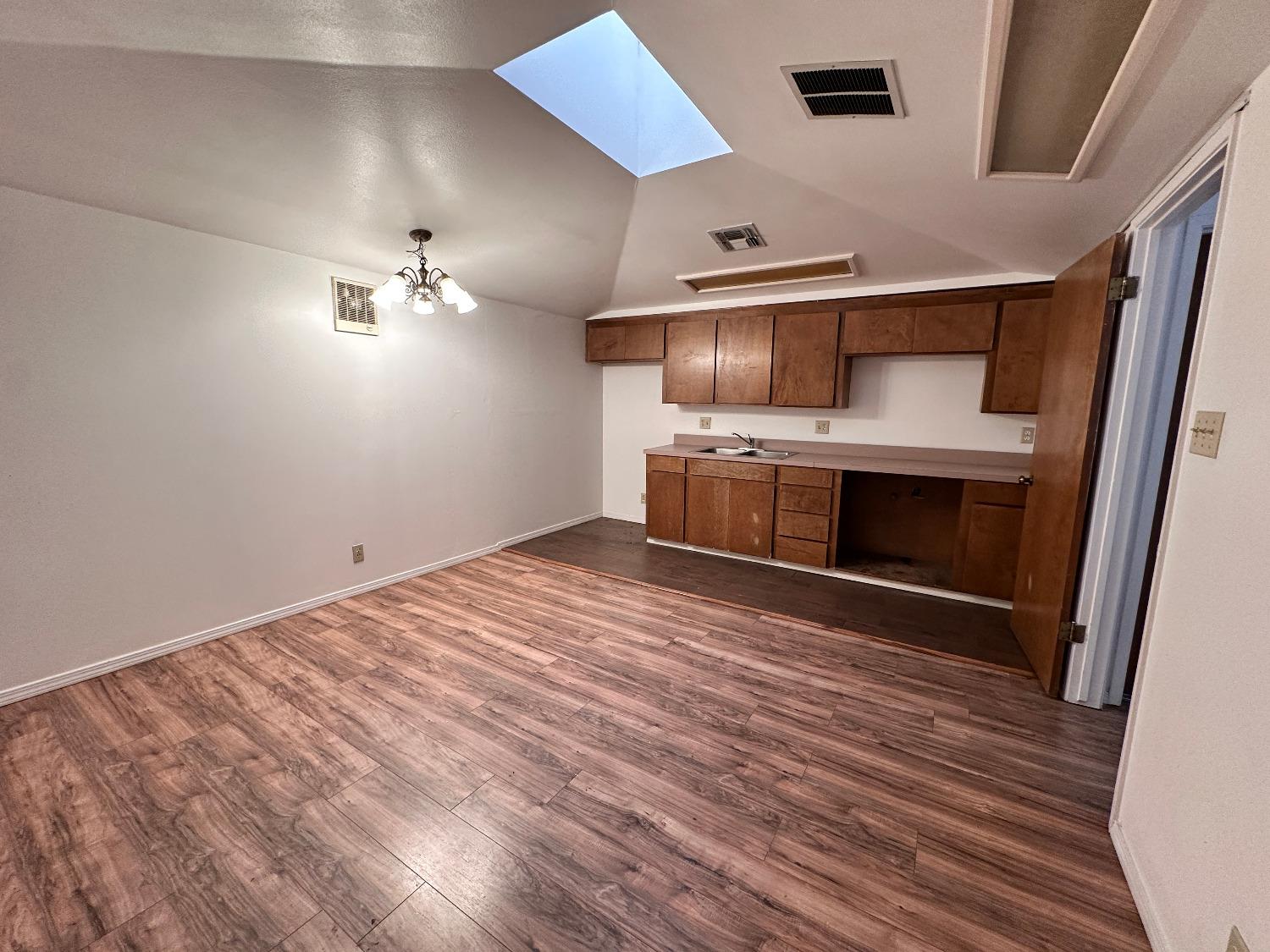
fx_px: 514
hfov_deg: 102.1
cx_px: 635
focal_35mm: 14
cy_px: 476
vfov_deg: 85.7
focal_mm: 2.22
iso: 200
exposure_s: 1/60
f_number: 2.2
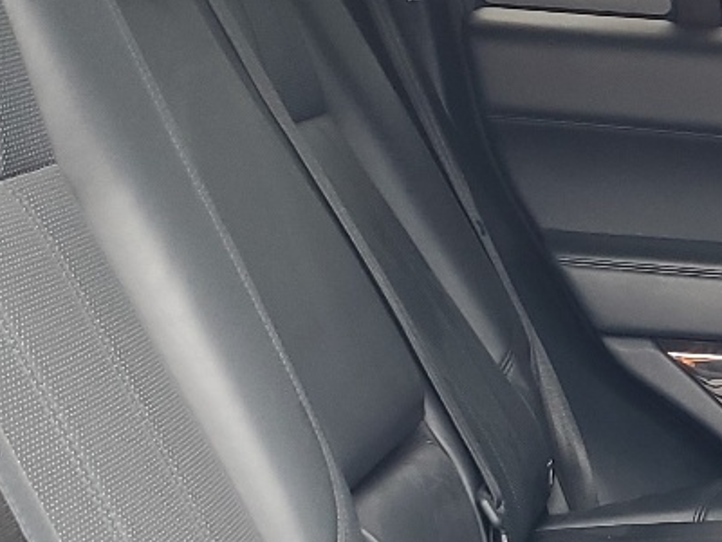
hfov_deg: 18.0
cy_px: 524
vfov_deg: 14.0
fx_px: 2169
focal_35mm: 104
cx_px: 847
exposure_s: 1/60.2
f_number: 1.5
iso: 60
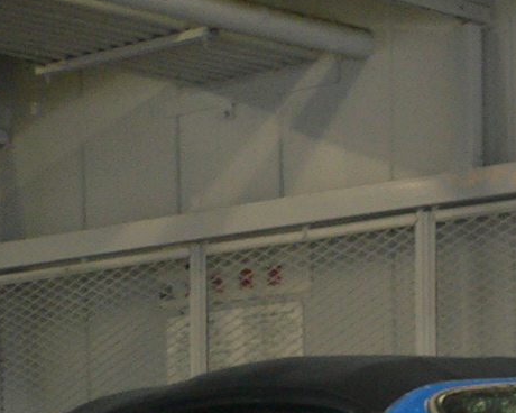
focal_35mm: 152
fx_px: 2321
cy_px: 817
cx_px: 1136
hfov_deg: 11.1
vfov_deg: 9.5
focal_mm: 5.8
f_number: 2.8
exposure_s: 1/20
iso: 100
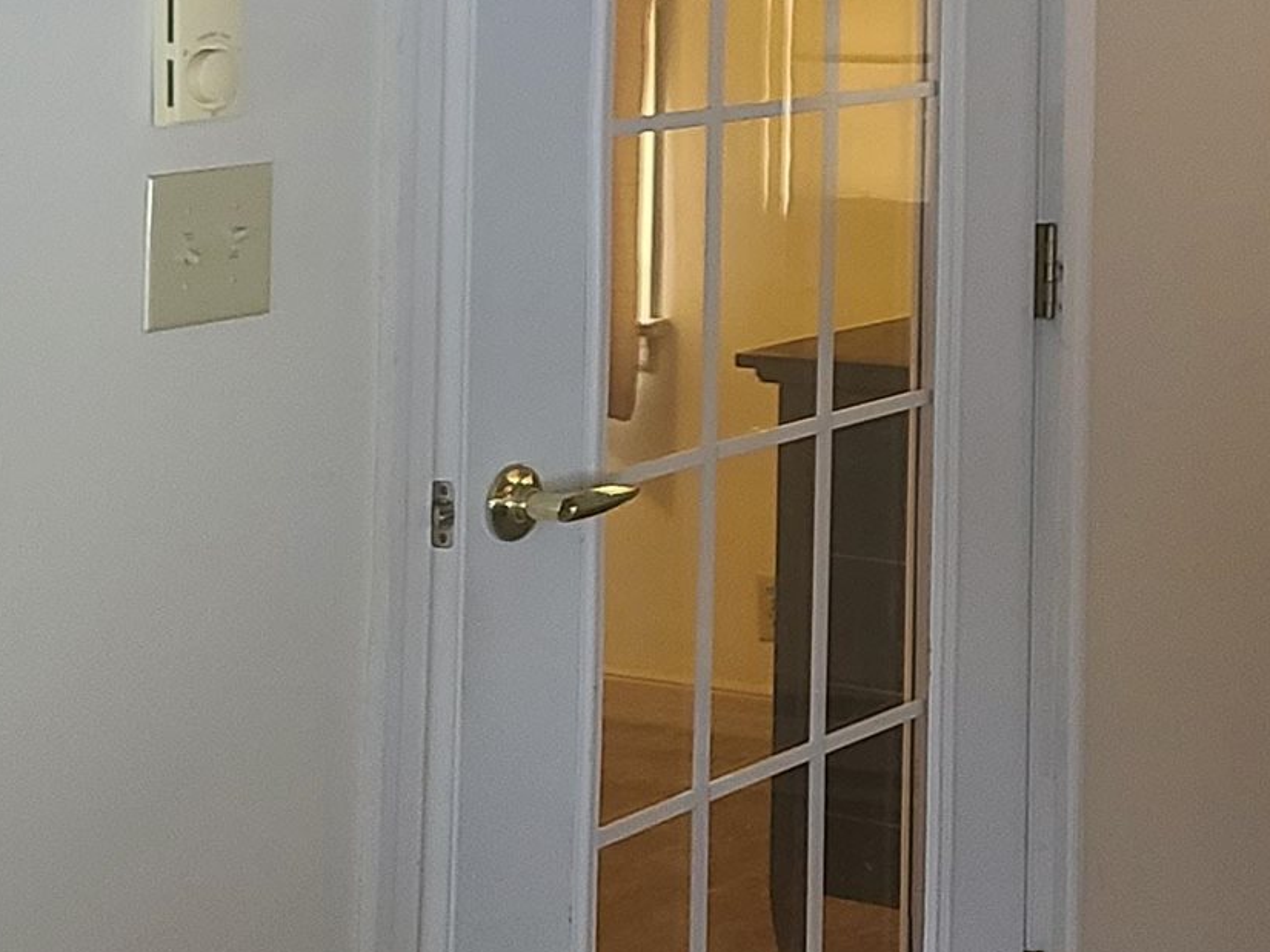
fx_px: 3411
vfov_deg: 15.1
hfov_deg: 19.5
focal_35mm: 93
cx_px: 1627
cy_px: -331
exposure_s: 1/40
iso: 250
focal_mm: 7
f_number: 1.8
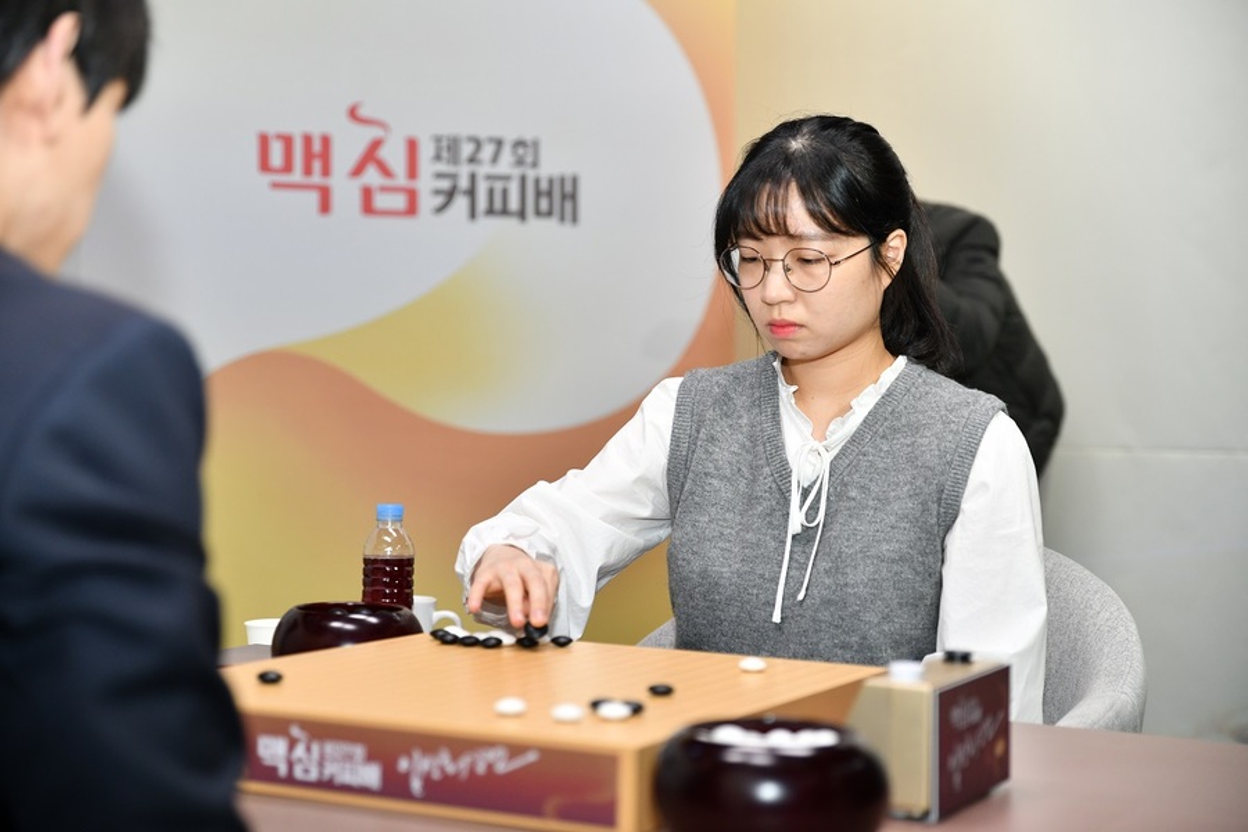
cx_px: 624
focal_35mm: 62
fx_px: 2149
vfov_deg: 21.9
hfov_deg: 32.4
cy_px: 416
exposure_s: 1/160
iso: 800
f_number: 2.8
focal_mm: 62
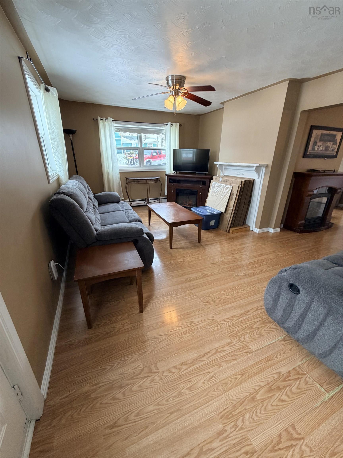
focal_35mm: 14
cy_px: 229
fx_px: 185
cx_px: 172
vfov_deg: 102.1
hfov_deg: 85.7
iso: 160
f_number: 2.2
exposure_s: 1/60
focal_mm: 2.22
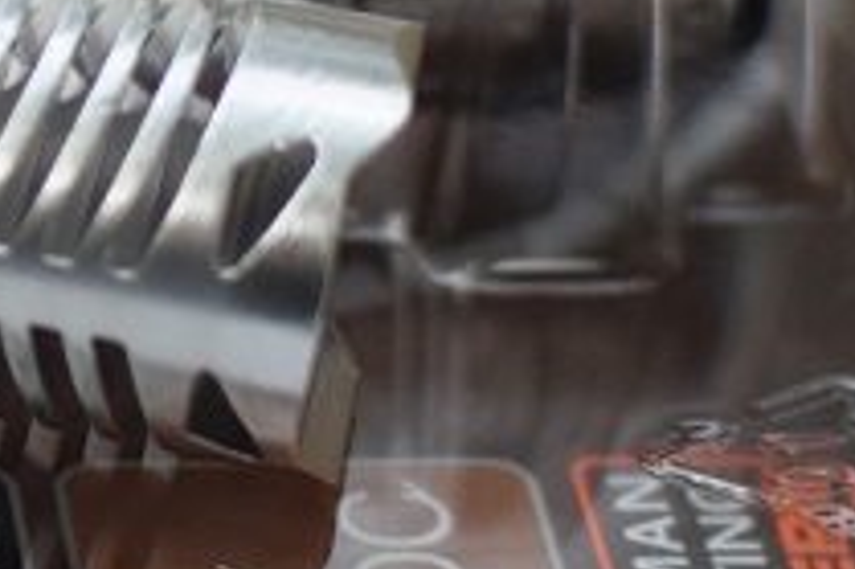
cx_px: -556
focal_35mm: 176
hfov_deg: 11.1
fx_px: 4169
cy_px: 323
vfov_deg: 7.8
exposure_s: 1/1000
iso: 400
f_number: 2.5
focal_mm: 35
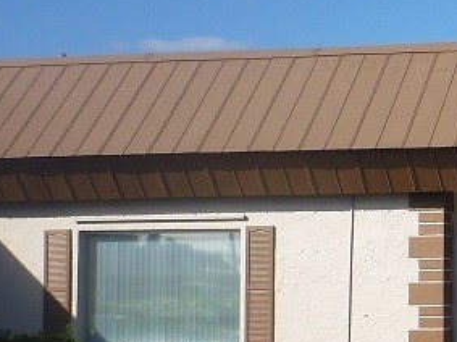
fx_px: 1386
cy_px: 210
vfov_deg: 14.1
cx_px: 660
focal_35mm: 105
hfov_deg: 17.1
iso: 100
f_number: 3.4
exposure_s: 1/1000
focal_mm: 5.2
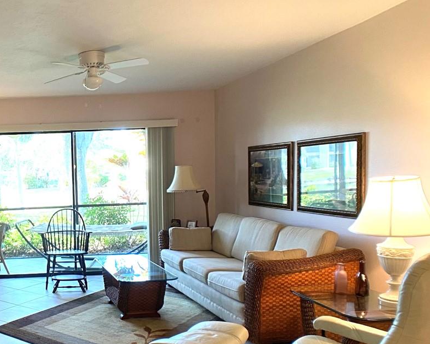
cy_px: 216
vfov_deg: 29.0
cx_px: 42
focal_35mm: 52
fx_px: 662
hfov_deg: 34.0
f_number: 1.8
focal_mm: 4.25
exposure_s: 1/60
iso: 125
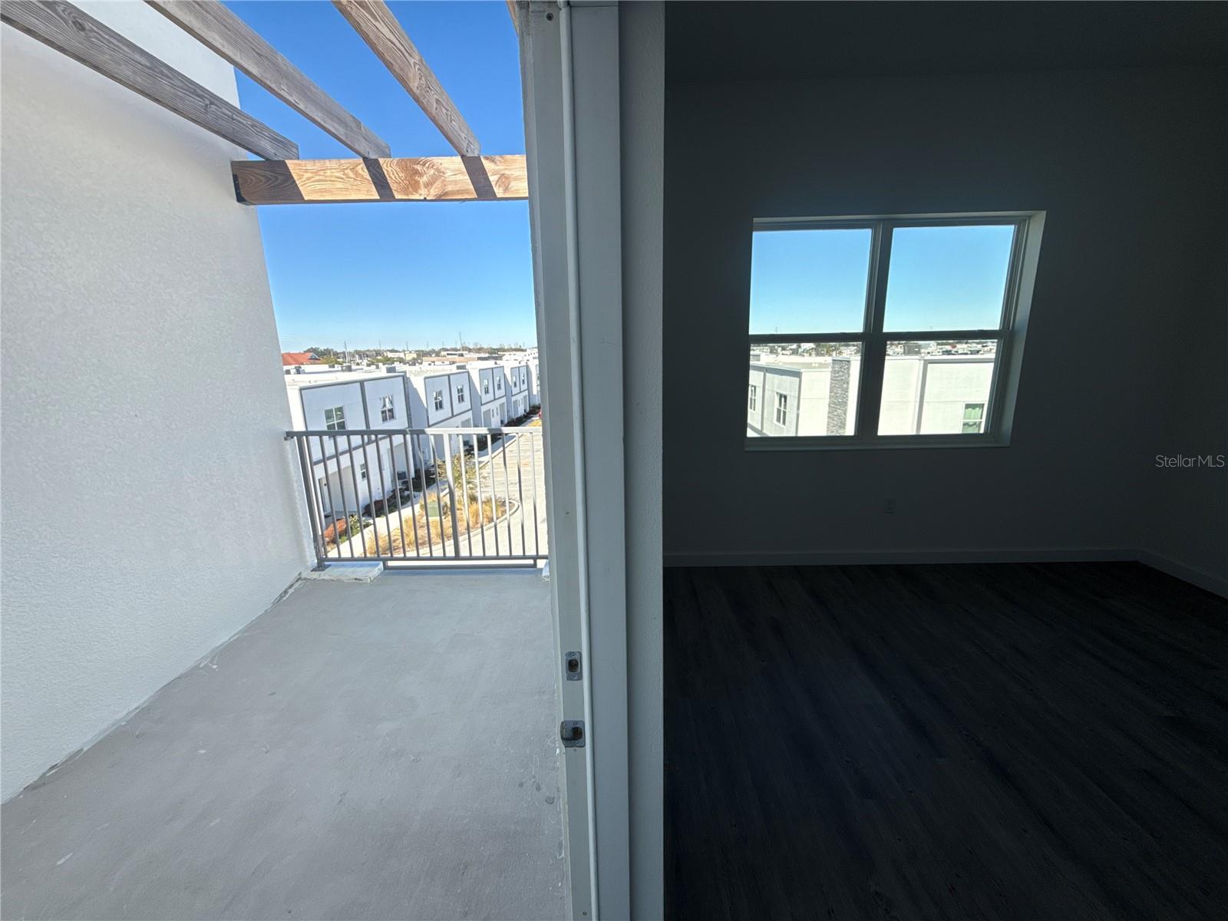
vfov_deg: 85.7
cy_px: 460
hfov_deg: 102.1
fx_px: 497
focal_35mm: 14
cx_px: 614
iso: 50
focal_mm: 2.22
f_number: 2.2
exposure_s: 1/1125
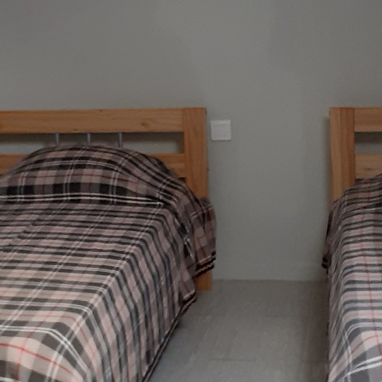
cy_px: 68
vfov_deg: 17.6
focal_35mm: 98
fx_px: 1224
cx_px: 171
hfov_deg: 17.7
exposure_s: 1/33
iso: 200
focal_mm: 3.6
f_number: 1.9
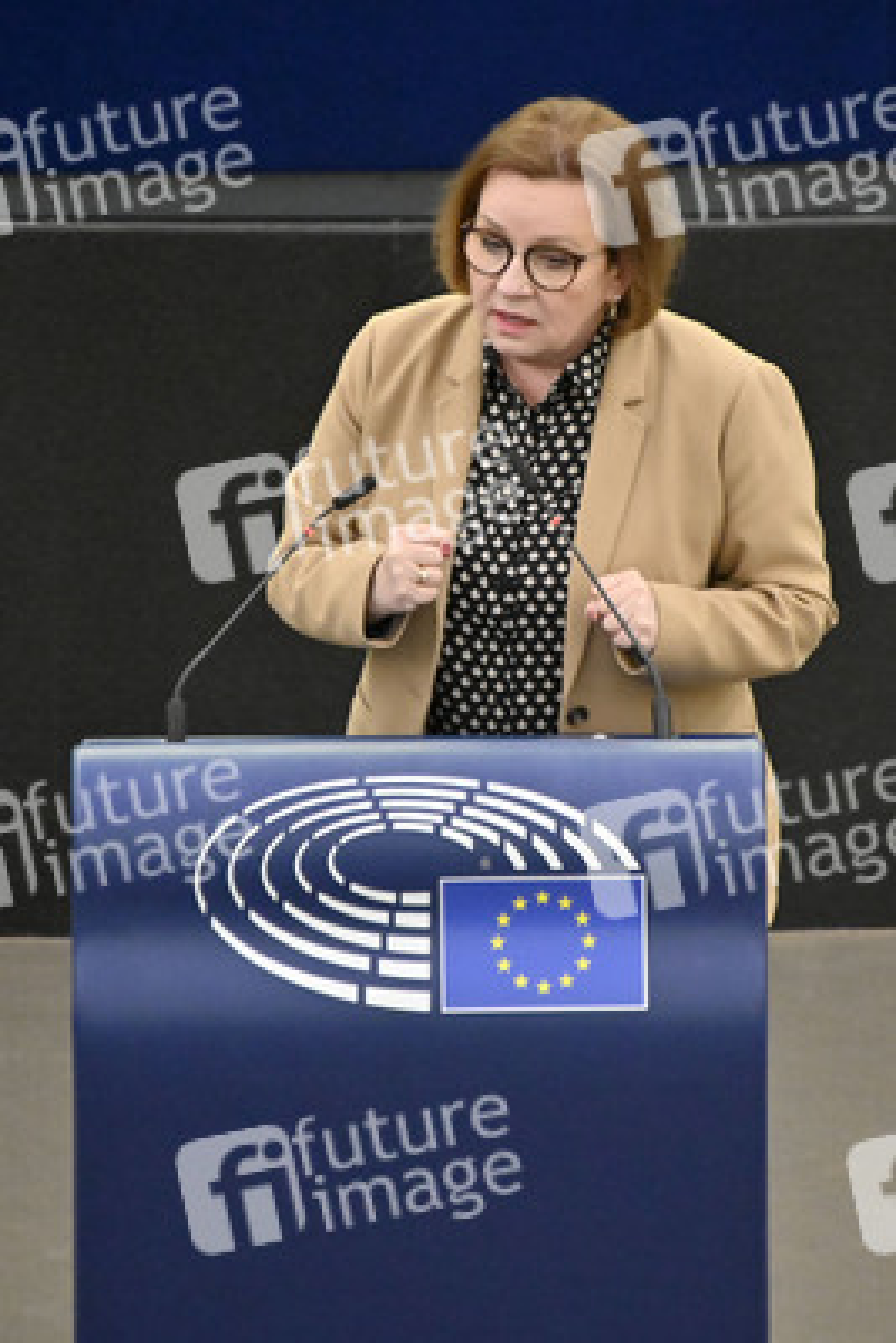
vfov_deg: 4.1
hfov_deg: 2.8
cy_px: 672
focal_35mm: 500
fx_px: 18649
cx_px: 448
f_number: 6.3
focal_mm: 500
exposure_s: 1/400
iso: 6400
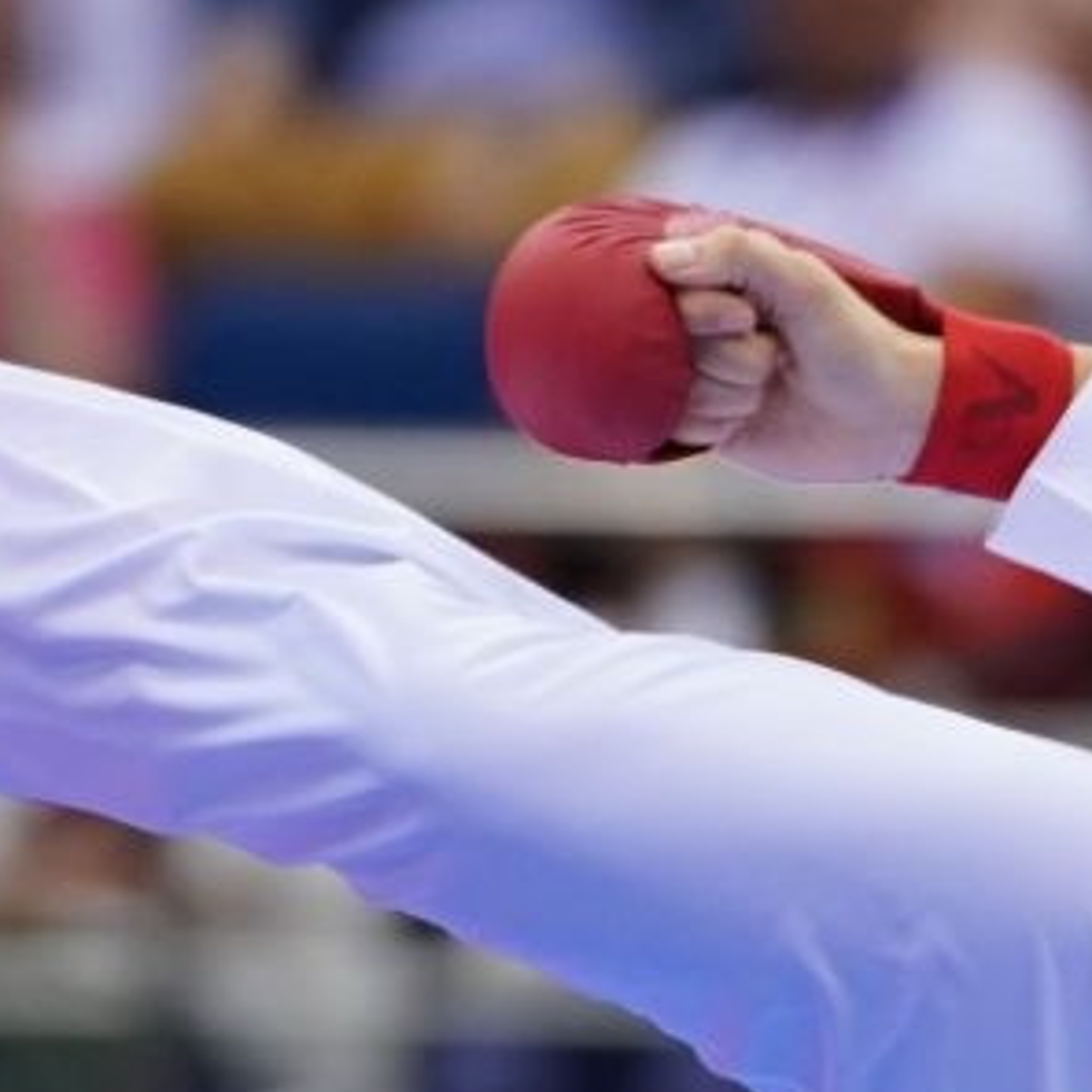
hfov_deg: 1.7
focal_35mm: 1034
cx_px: 675
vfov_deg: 1.7
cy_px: 764
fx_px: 36904
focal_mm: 200
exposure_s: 1/1000
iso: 1600
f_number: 2.8
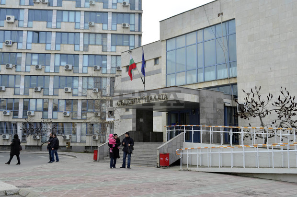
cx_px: 148
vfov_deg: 34.1
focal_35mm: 39
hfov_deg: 49.6
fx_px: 321
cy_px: 98
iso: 320
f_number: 10
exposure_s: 1/200
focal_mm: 26
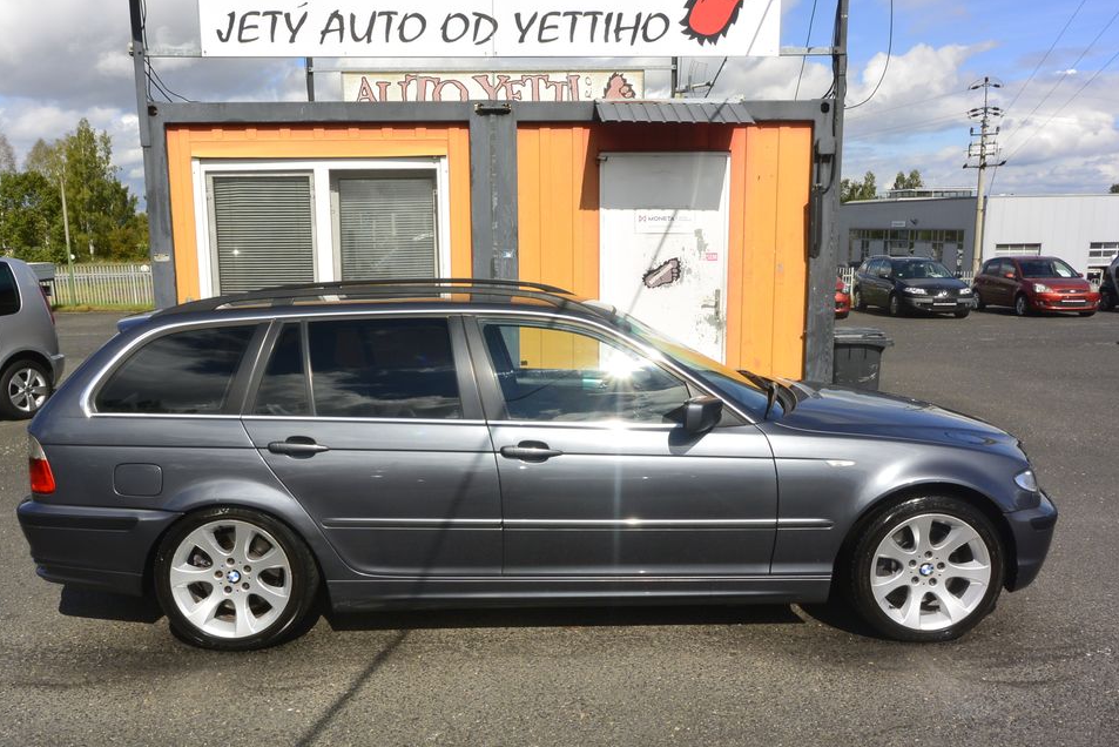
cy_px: 396
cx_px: 539
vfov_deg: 45.0
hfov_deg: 63.6
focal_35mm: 29
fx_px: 902
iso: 160
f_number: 13
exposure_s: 1/250
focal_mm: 10
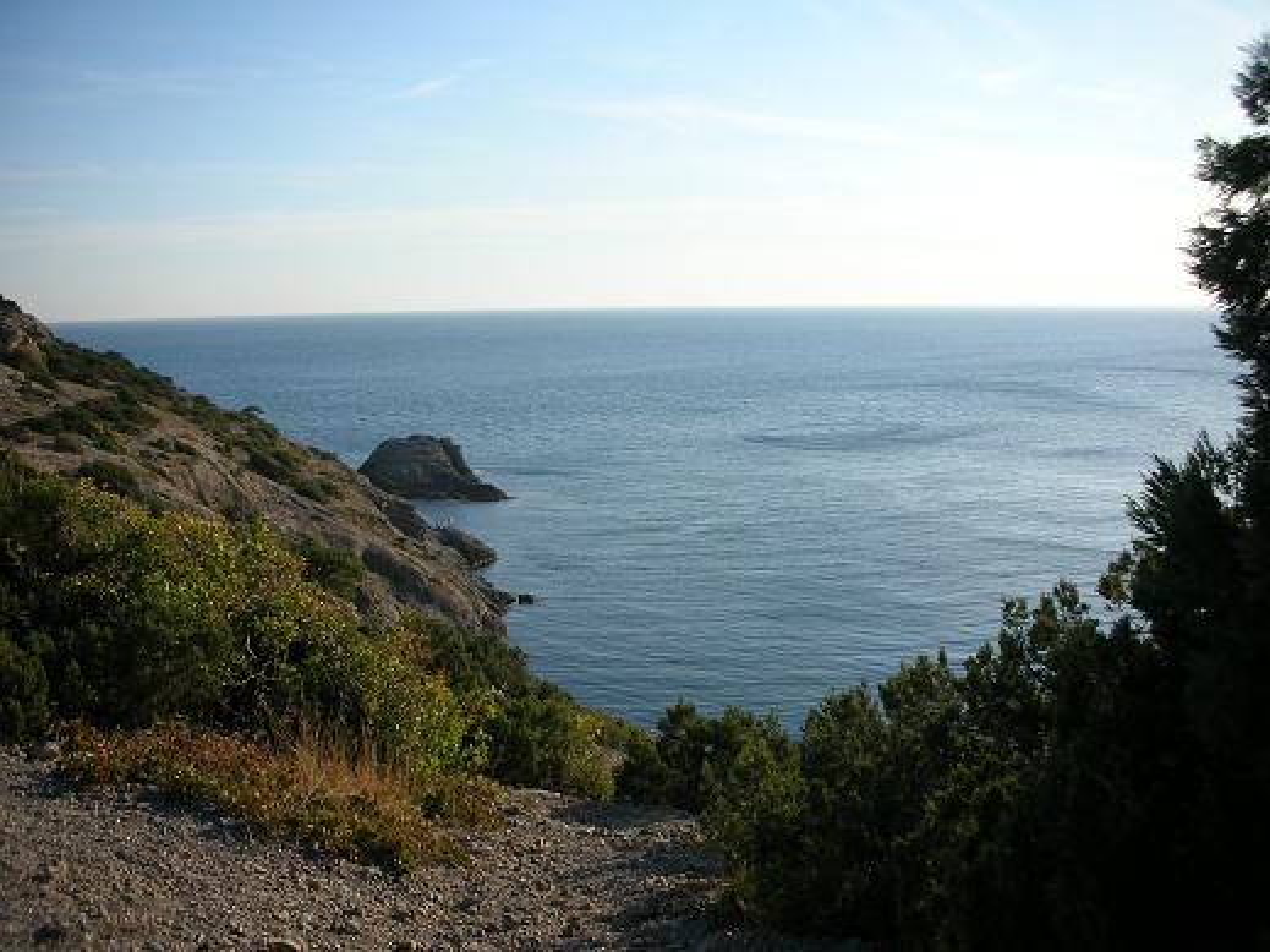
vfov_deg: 40.7
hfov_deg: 52.6
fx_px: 1284
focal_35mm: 35
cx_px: 635
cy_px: 476
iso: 50
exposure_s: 1/100
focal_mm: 5.8
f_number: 8.5
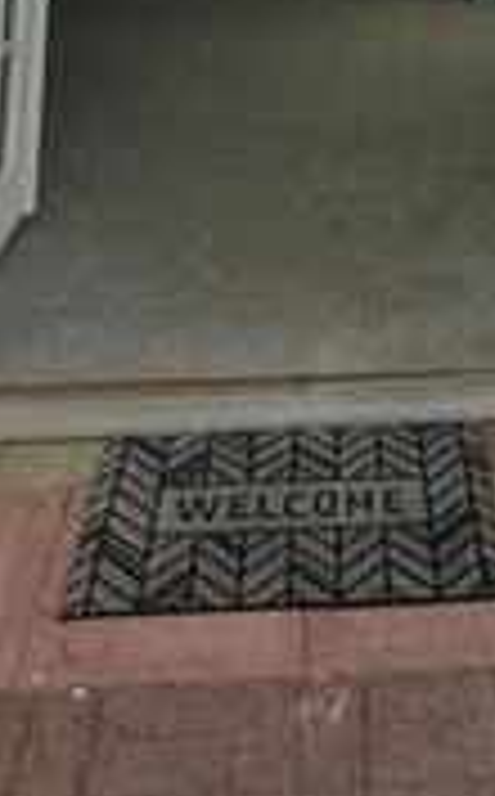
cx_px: 400
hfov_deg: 22.7
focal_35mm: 56
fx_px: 1214
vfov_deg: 23.6
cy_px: -546
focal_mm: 2.22
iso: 80
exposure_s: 1/120
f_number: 2.2
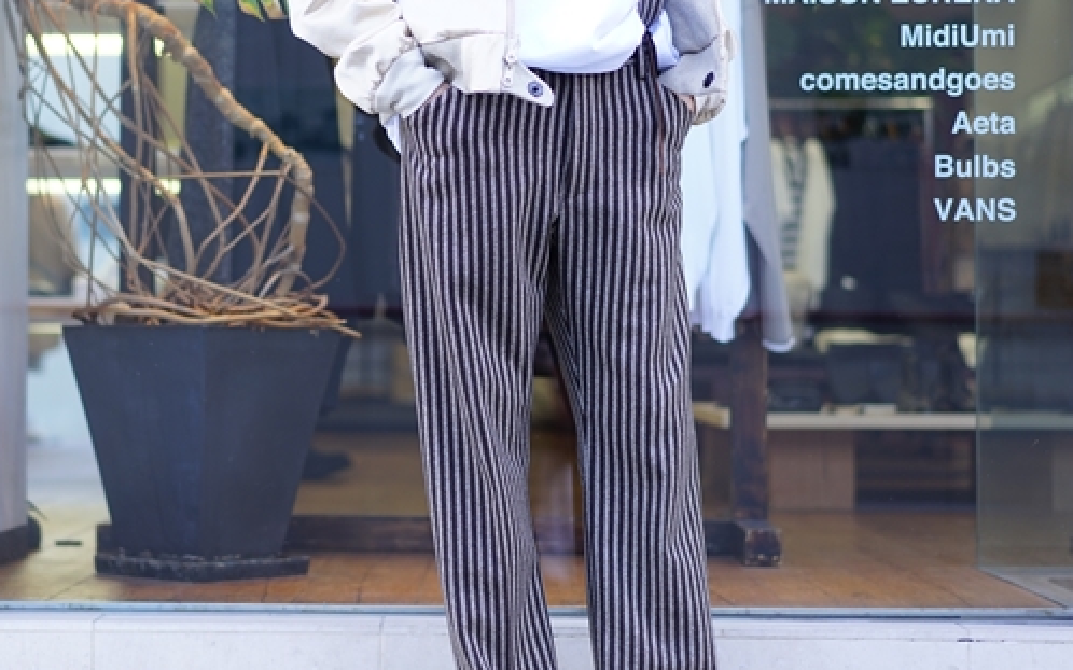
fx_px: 2631
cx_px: 349
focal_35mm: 90
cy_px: 247
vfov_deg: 14.5
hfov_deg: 22.9
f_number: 2
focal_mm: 55
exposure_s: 1/160
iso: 100
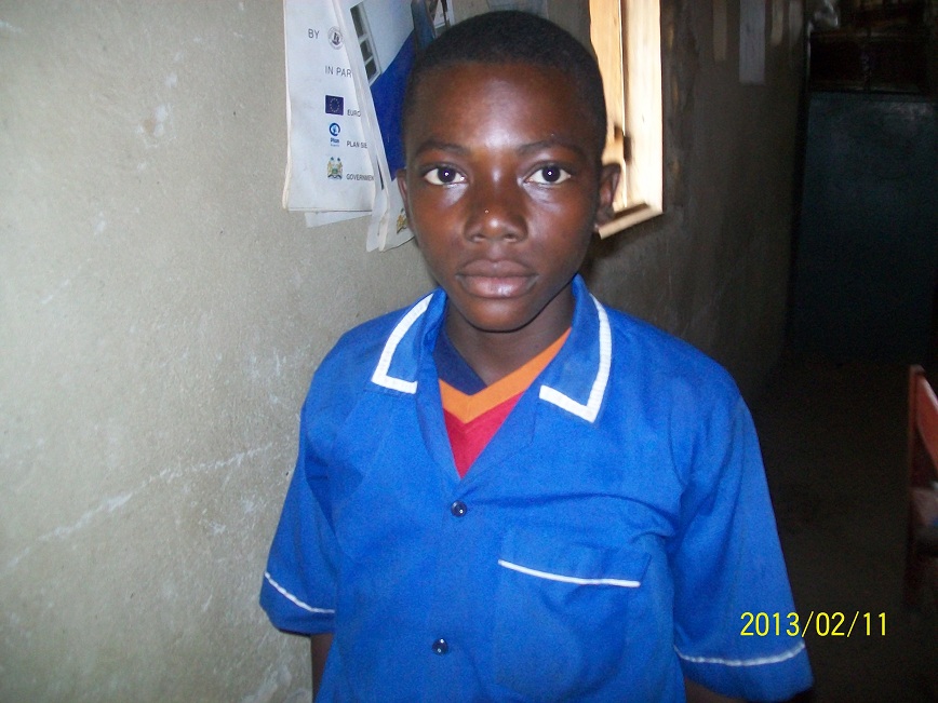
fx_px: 976
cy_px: 352
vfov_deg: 39.7
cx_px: 469
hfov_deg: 51.4
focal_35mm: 36
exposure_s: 1/60
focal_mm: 6
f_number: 2.7
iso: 160
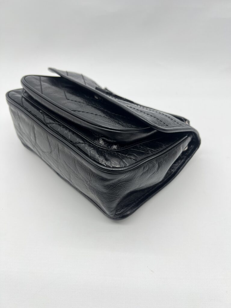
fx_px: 231
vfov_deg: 67.3
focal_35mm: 26
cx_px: 116
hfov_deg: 53.1
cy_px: 154
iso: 32
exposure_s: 1/127
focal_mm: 5.7
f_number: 1.5
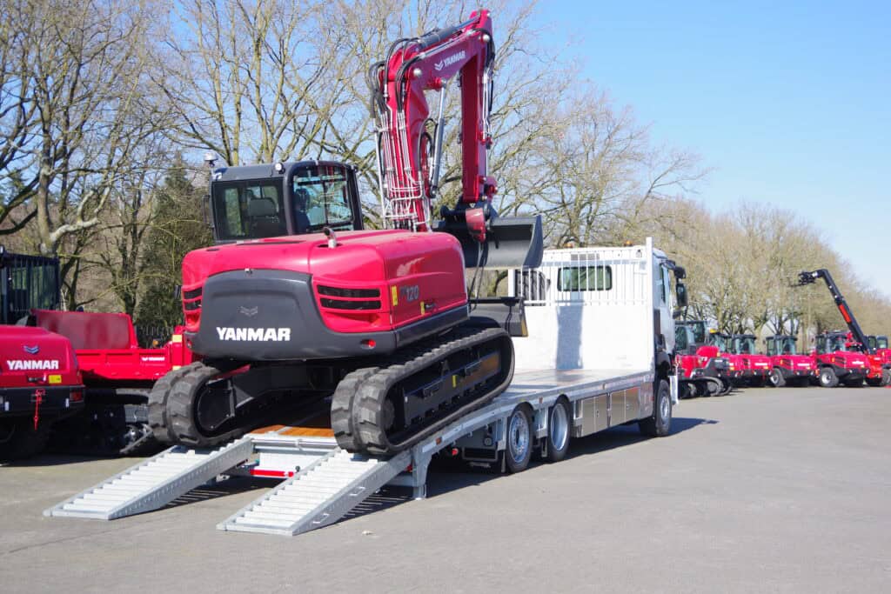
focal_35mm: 42
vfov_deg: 31.9
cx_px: 446
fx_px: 1040
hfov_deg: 46.4
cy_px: 297
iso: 200
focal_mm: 28
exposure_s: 1/500
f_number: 4.5
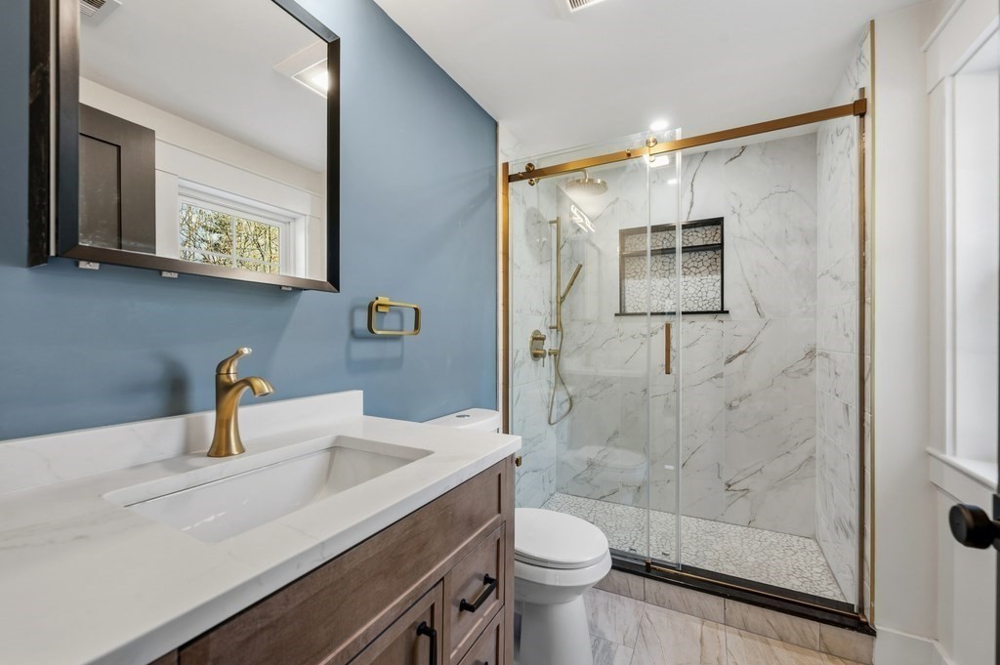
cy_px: 332
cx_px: 500
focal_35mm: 14
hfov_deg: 104.3
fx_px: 389
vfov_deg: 81.1
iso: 100
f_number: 8
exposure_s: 1/2.5
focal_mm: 14
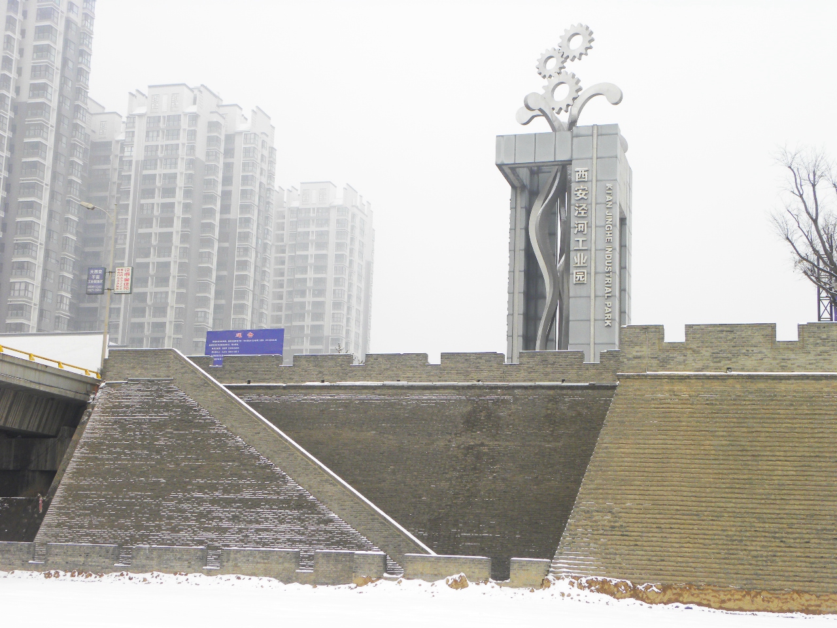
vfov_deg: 28.0
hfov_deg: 36.8
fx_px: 1257
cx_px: 418
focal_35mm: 52
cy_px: 314
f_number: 5
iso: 64
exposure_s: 1/365
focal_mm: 9.2
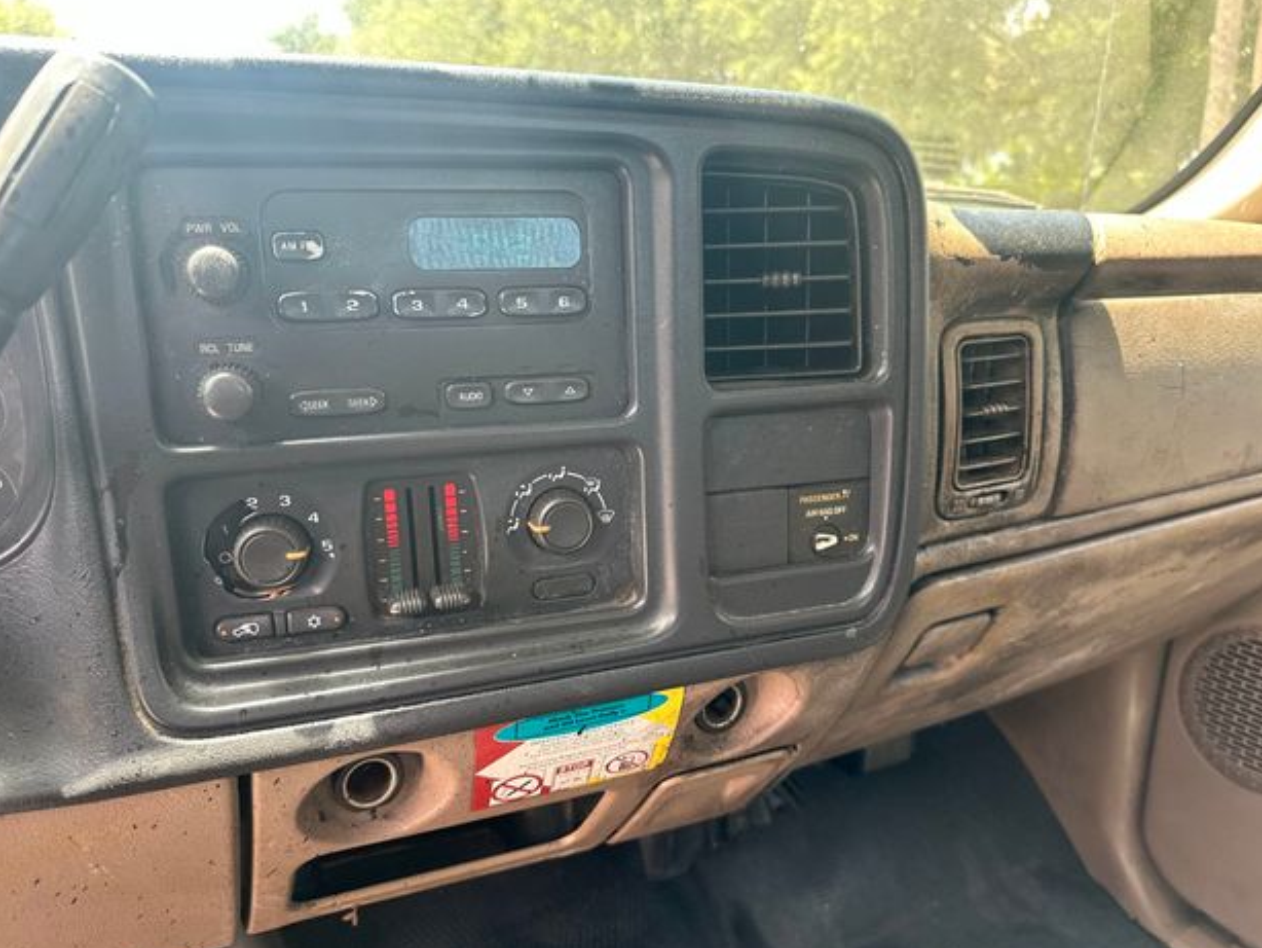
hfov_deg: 69.4
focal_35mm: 25
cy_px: 481
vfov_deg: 54.9
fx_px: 912
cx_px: 647
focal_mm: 6.86
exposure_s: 1/149
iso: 125
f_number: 1.78
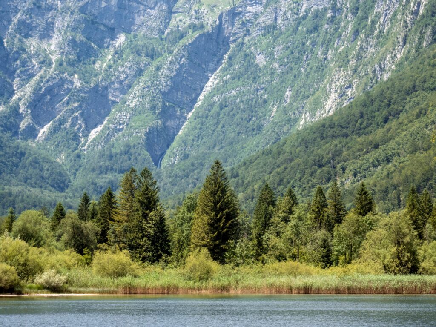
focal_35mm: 115
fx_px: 1448
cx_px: 218
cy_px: 164
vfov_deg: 12.9
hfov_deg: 17.1
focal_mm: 18.2
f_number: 5.6
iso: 80
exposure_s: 1/160
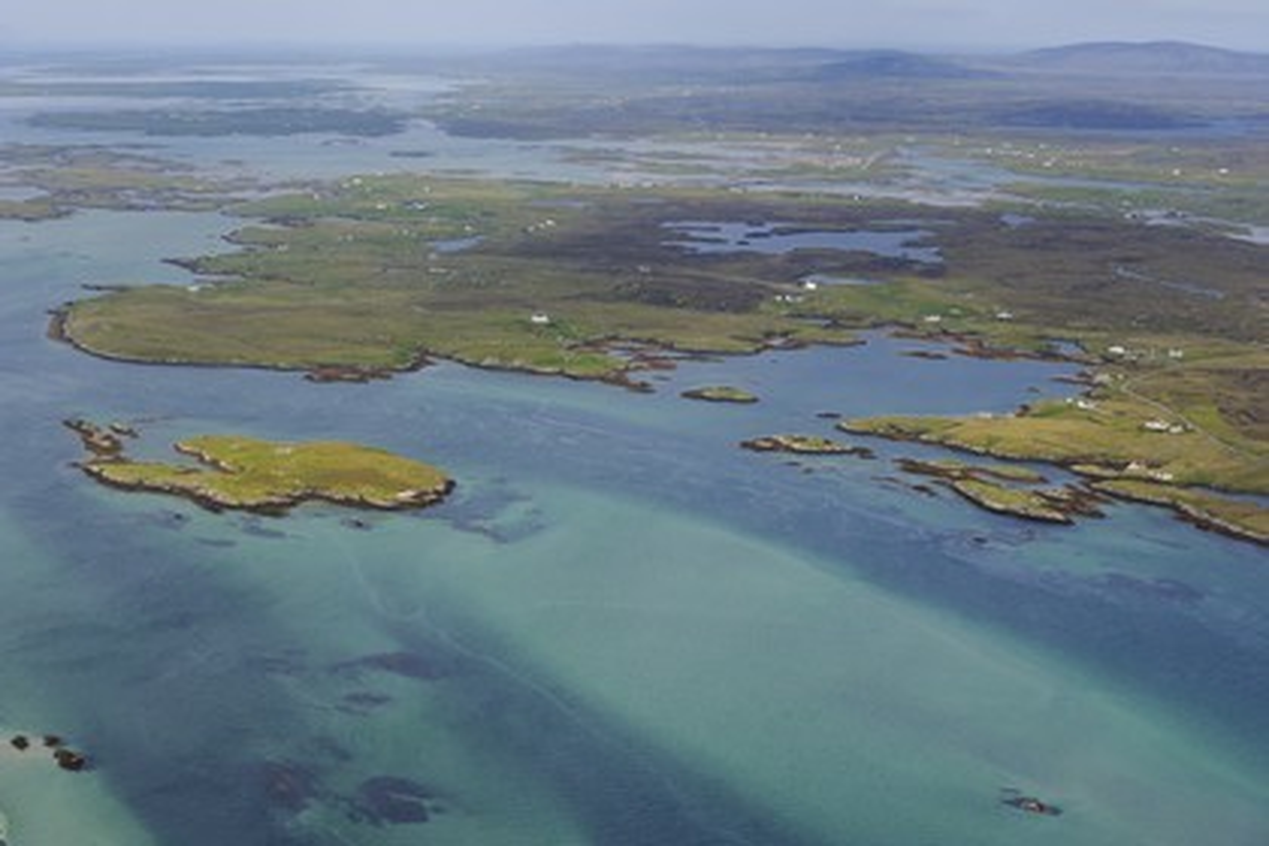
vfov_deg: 19.5
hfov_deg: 28.8
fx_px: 2467
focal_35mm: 70
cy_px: 423
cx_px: 634
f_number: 7.1
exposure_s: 1/800
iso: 200
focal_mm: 70
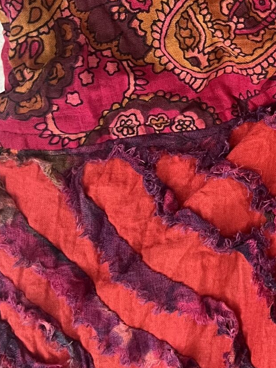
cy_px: 60
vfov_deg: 23.9
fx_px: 850
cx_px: 369
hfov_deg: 17.2
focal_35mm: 80
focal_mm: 5.7
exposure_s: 1/60
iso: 320
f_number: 1.5
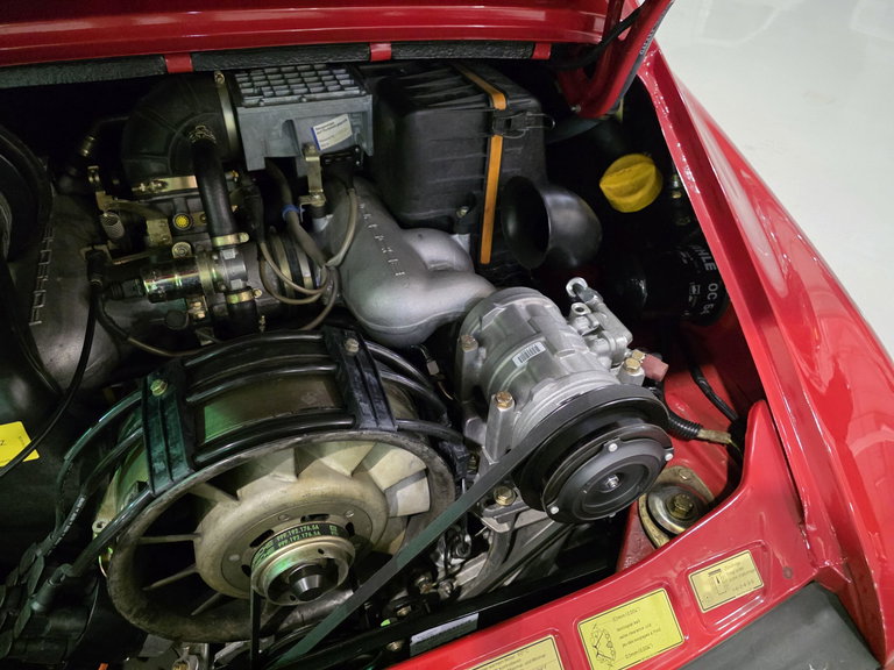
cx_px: 447
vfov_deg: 58.9
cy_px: 335
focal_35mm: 23
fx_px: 594
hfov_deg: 73.9
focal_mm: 6.3
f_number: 1.7
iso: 2500
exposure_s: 1/120
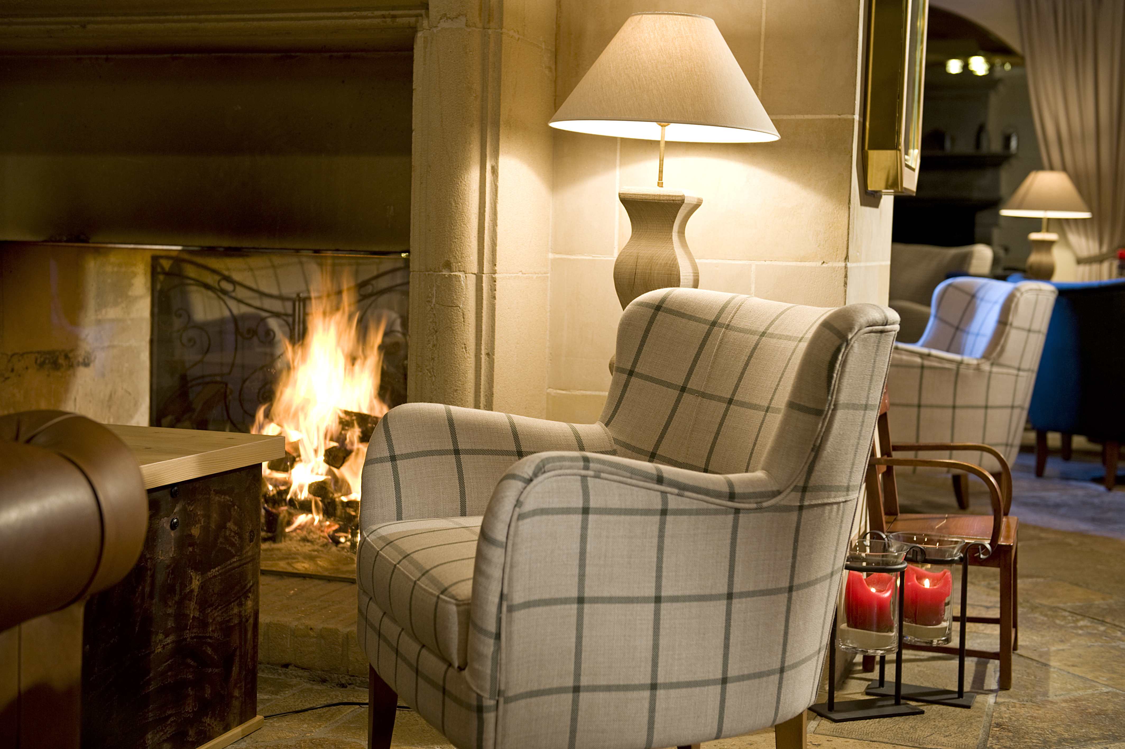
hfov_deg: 38.2
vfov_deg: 26.0
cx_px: 562
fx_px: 1624
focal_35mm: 52
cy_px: 374
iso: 400
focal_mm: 52
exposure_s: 1/30
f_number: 3.5
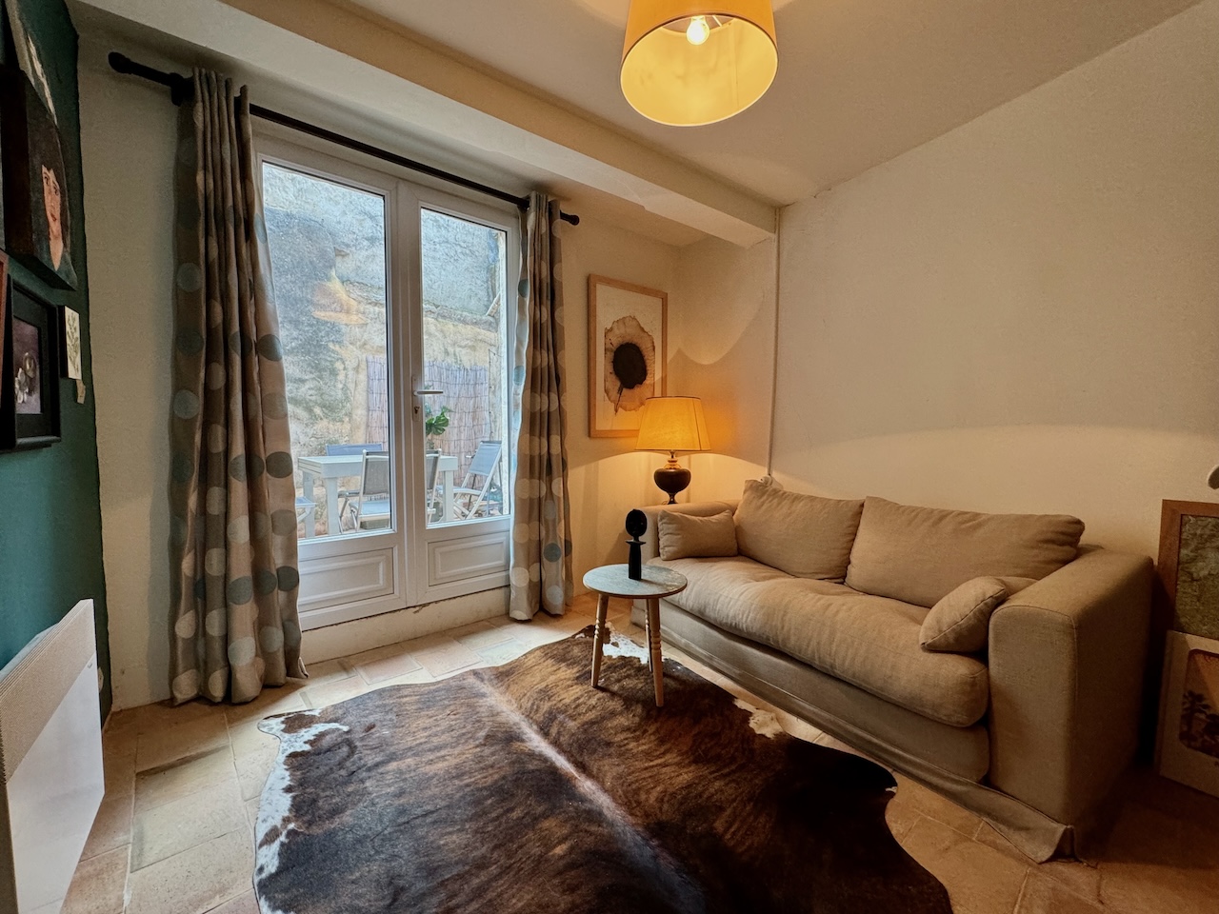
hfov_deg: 102.1
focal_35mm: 14
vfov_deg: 85.7
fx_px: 493
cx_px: 610
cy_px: 457
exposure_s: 1/100
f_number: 2.2
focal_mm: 2.22
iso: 200
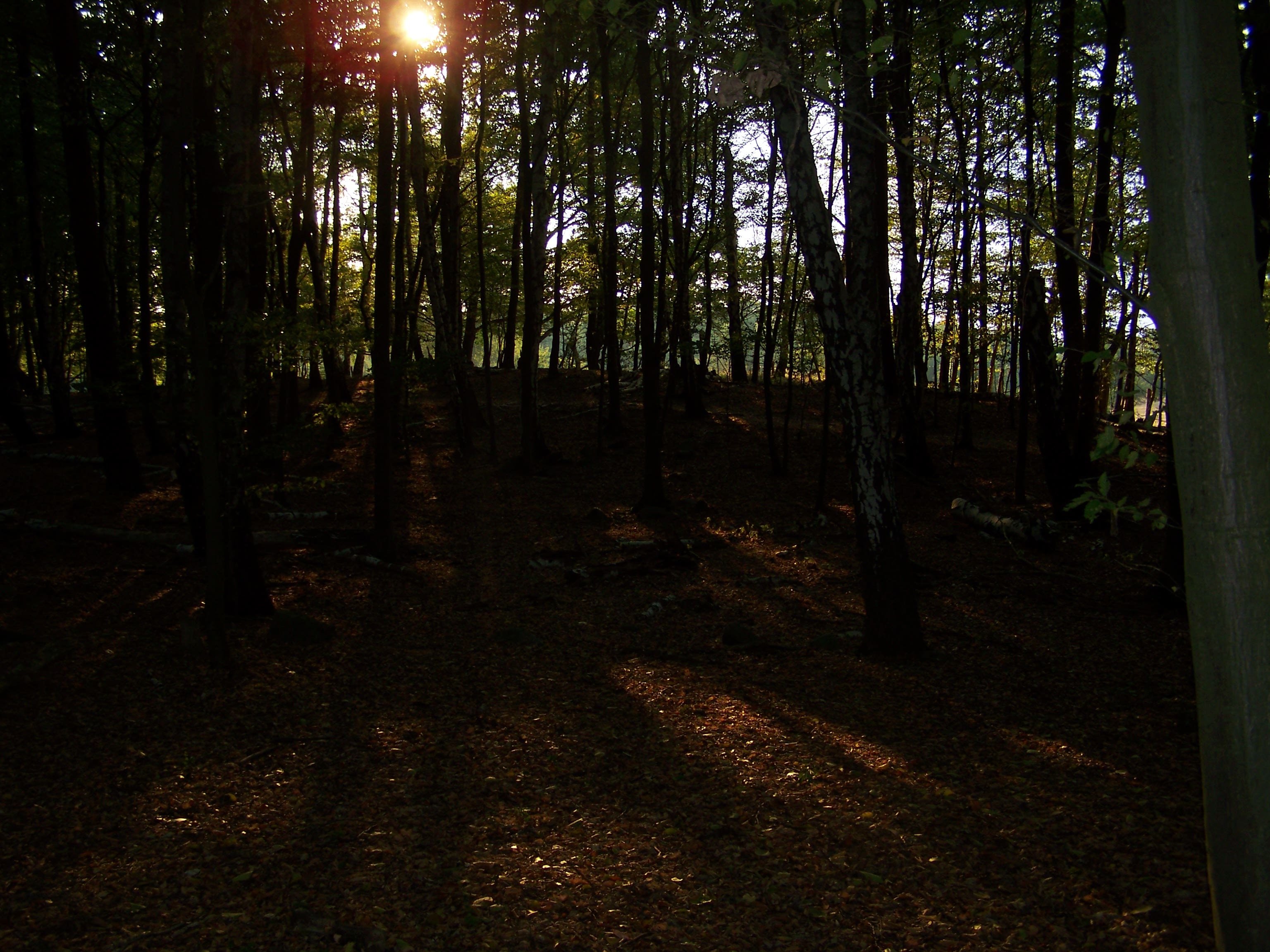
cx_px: 635
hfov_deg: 49.0
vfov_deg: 37.7
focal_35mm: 38
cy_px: 476
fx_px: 1394
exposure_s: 1/60
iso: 64
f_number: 2.8
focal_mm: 6.3
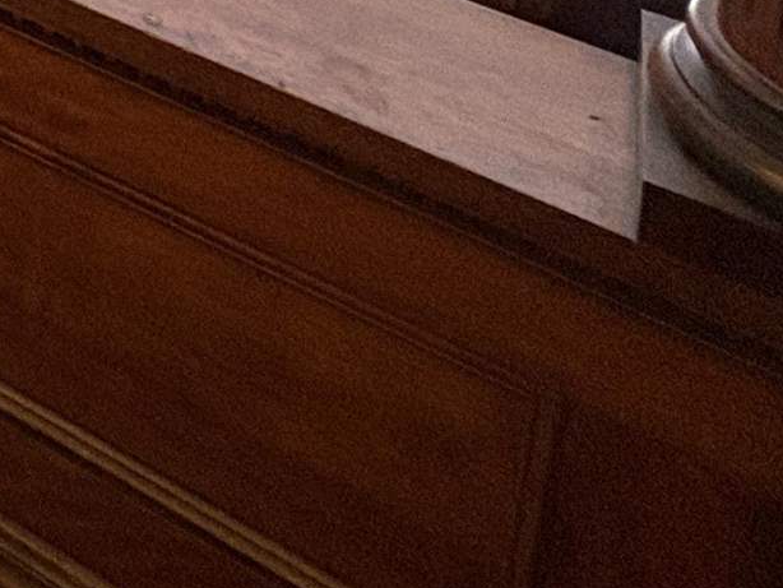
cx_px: -724
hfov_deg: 19.0
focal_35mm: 70
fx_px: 1584
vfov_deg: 13.9
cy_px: -866
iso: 250
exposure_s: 1/60
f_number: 2.2
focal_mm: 2.22
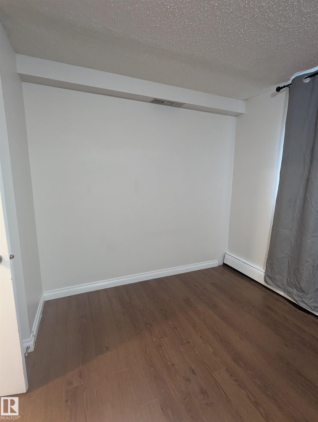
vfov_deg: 94.4
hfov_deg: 78.2
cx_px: 159
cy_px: 211
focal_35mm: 16
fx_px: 196
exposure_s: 1/24
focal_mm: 2.35
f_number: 2.2
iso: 676
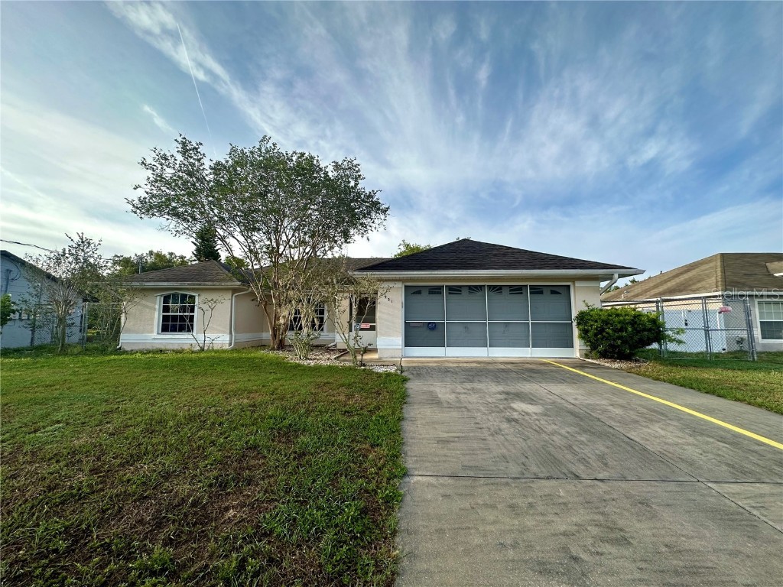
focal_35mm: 14
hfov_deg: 102.1
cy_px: 294
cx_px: 392
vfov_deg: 85.7
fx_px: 317
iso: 40
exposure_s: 1/940
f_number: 2.2
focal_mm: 2.22
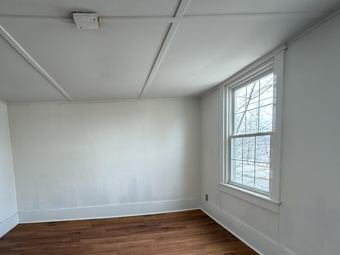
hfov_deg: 86.5
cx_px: 134
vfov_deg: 70.2
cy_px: 162
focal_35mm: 18
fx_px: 177
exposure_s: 1/121
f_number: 2.2
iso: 250
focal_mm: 2.22
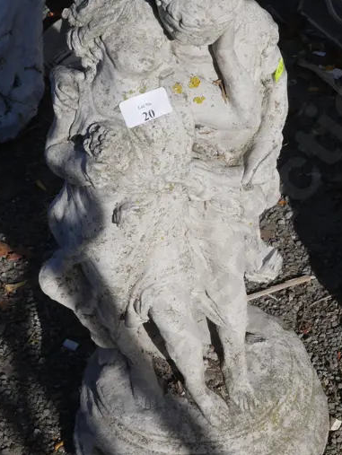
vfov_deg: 19.4
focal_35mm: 101
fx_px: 1329
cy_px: 208
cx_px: 276
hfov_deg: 14.6
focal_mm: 25
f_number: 10
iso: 200
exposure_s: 1/400
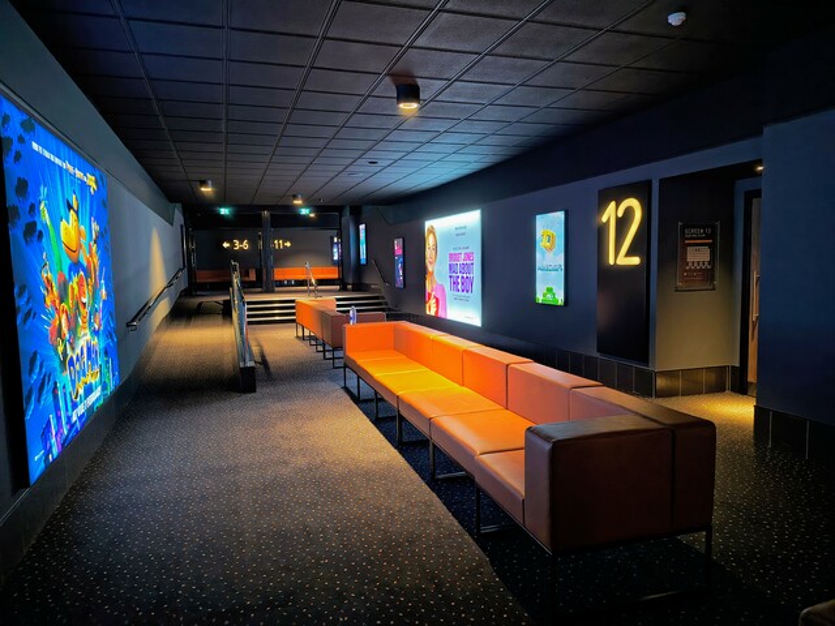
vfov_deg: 58.9
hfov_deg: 73.9
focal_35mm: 23
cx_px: 418
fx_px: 555
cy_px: 313
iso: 2276
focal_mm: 5.56
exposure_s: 1/33.3
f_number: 1.8
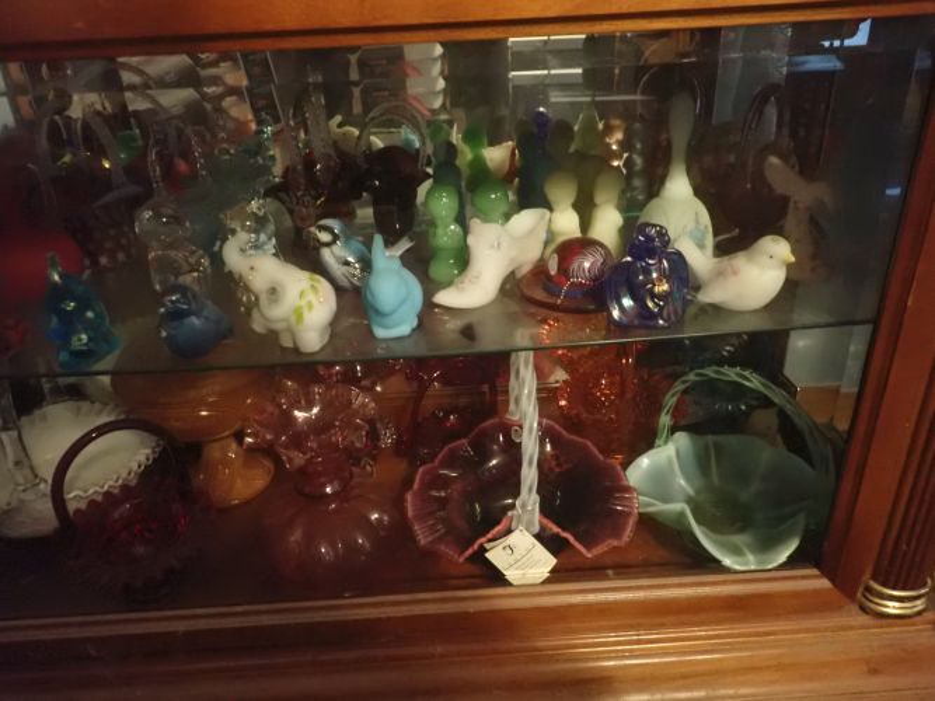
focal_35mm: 25
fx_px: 675
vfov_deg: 54.9
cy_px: 350
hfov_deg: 69.4
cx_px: 468
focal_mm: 4.5
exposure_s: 1/25
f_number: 2
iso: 1600
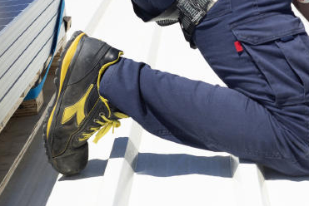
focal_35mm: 101
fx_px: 868
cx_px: 297
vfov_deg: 13.5
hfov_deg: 19.7
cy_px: 31
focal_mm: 50
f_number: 5.6
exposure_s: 1/640
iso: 100
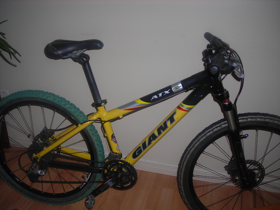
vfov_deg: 37.7
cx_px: 140
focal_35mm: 38
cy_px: 105
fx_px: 307
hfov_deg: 49.0
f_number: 3.2
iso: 50
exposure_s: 1/60.1
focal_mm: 6.3
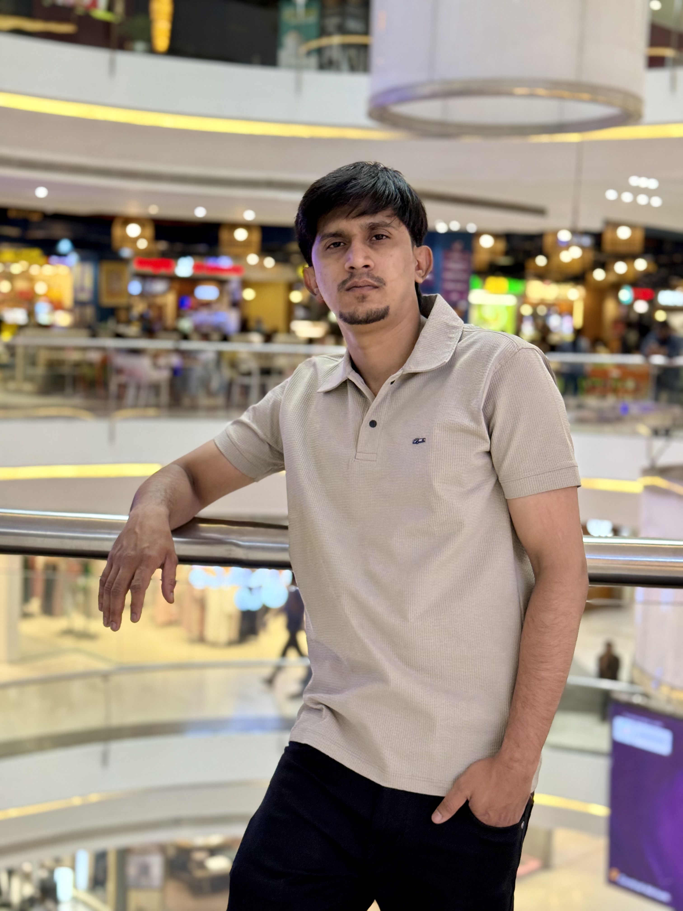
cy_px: 456
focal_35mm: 48
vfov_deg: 39.7
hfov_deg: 30.3
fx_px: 1263
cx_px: 342
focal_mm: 6.76
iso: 125
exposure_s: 1/100
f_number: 1.78
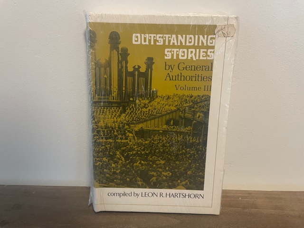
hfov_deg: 67.3
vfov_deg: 53.1
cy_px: 114
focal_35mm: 26
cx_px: 152
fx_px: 228
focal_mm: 4.2
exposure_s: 1/60
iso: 200
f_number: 1.6
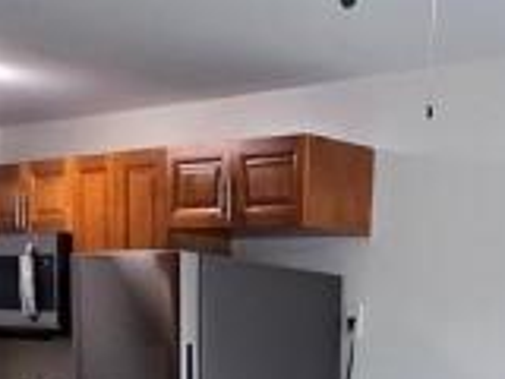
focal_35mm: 78
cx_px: 499
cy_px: 676
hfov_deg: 24.0
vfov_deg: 16.1
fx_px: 1138
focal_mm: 2.2
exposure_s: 1/60
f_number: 2.2
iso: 160
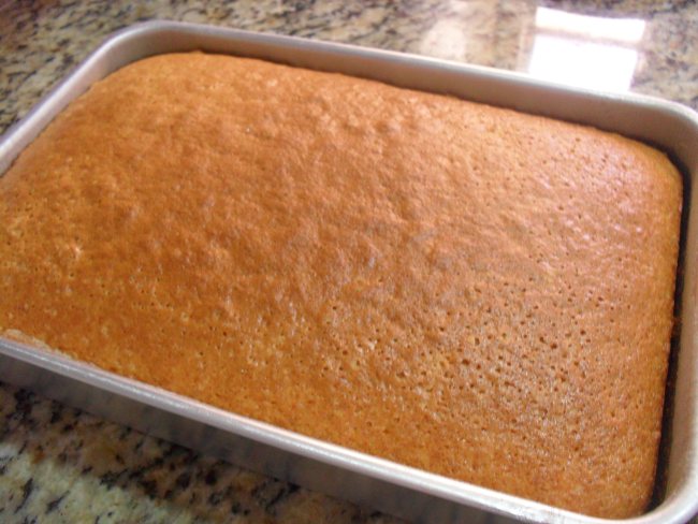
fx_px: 706
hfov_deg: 52.6
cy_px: 262
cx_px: 349
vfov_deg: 40.7
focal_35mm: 35
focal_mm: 6.3
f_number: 3.2
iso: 240
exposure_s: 1/15
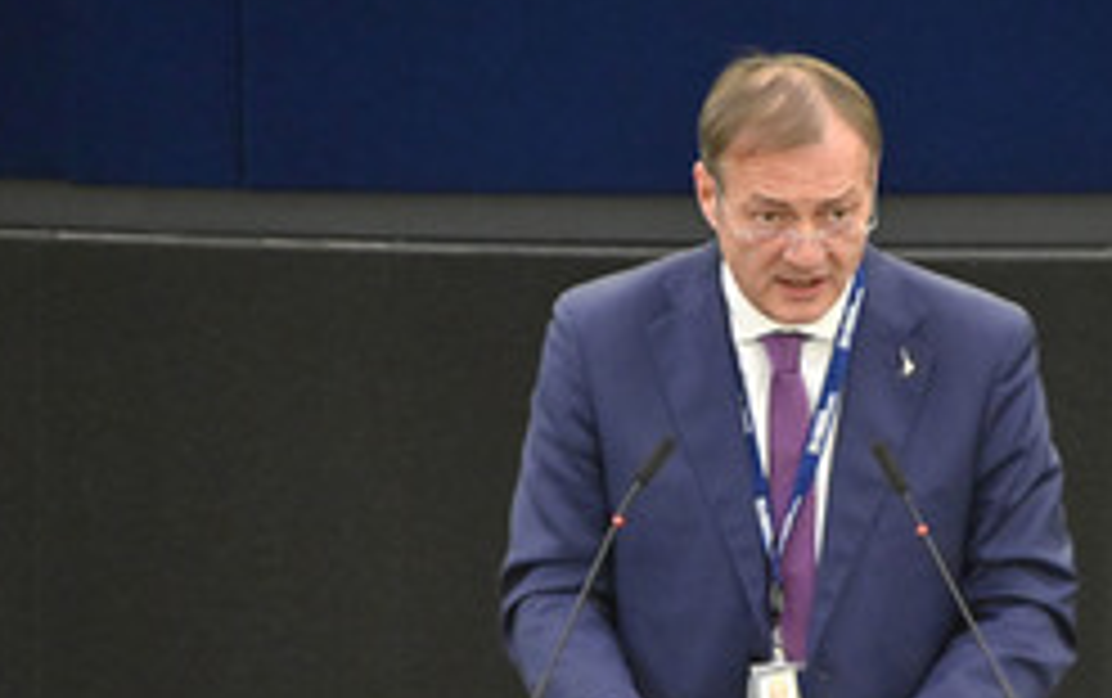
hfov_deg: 2.3
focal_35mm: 927
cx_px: 801
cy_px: 639
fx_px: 28125
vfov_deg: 1.4
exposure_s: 1/400
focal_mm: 500
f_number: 6.3
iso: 6400
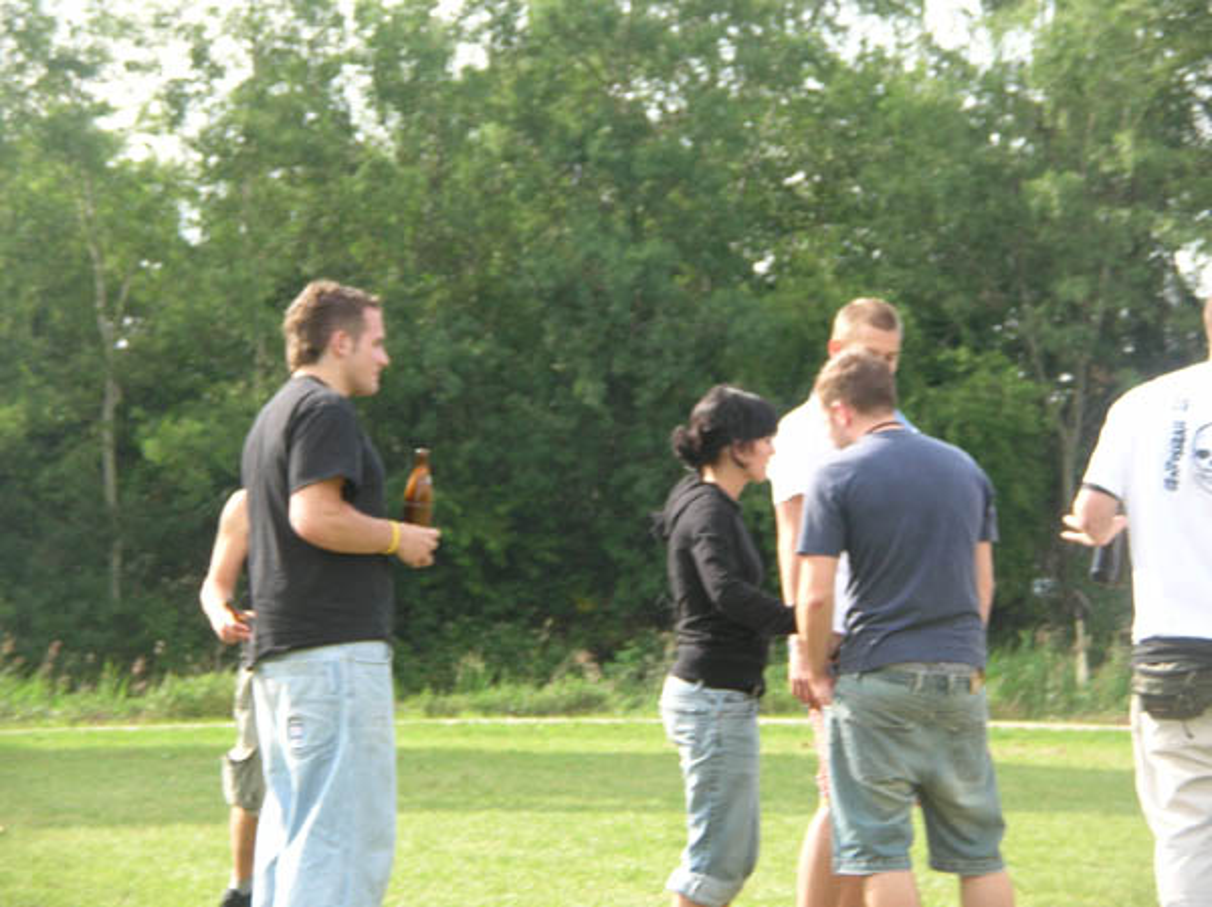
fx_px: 4933
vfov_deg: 10.5
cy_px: 454
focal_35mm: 141
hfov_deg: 14.0
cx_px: 606
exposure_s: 1/139
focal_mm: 23.3
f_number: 3.7
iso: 50
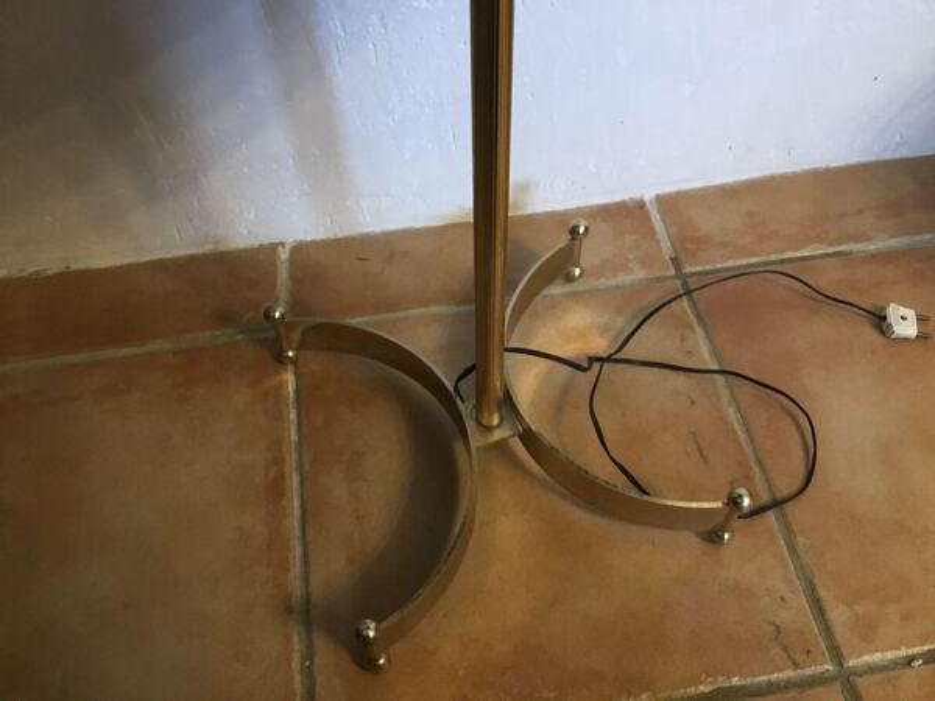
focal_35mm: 31
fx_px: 837
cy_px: 350
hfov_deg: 58.4
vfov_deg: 45.4
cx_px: 468
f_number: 2.4
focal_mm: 3.3
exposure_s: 1/20
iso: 200
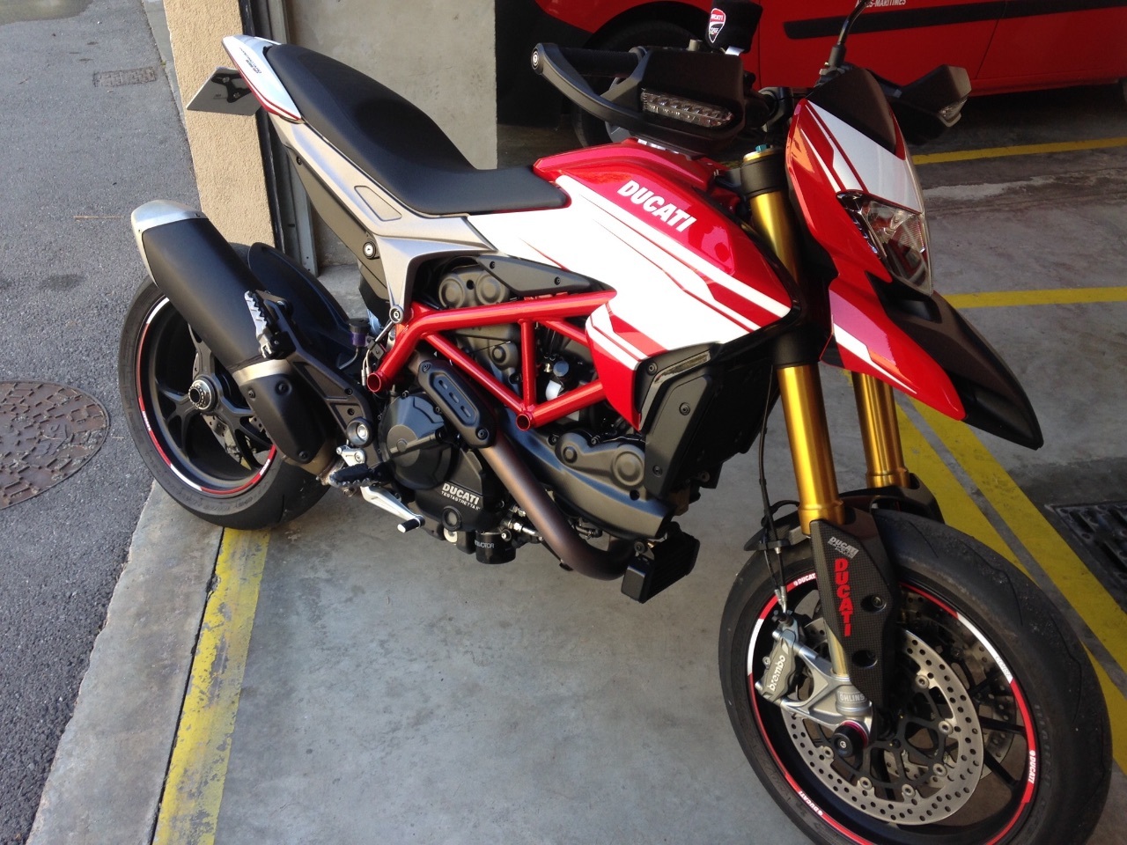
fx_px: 1074
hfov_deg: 55.4
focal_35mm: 33
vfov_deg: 42.9
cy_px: 422
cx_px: 564
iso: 50
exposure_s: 1/120
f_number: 2.4
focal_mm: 4.12
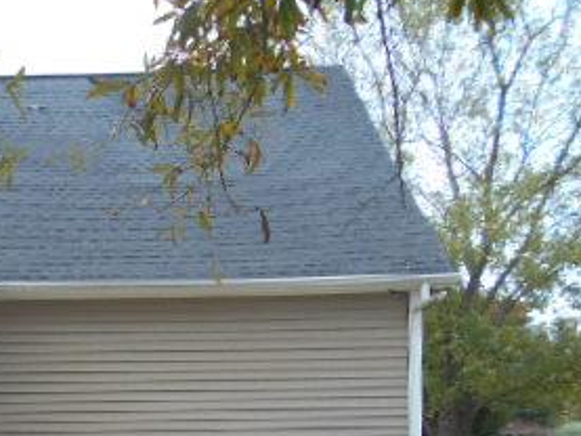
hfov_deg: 28.7
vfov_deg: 23.0
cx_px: -82
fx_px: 1007
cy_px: 476
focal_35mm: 60
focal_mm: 4.6
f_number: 3.2
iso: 110
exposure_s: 1/250
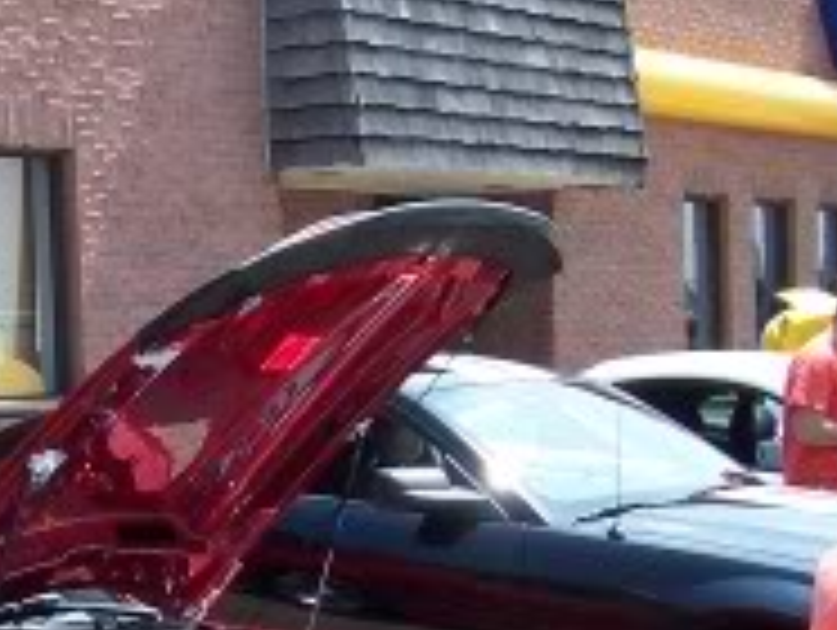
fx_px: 2445
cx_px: -108
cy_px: 668
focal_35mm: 101
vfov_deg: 14.4
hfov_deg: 18.6
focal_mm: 5.6
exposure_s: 1/180
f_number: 5.6
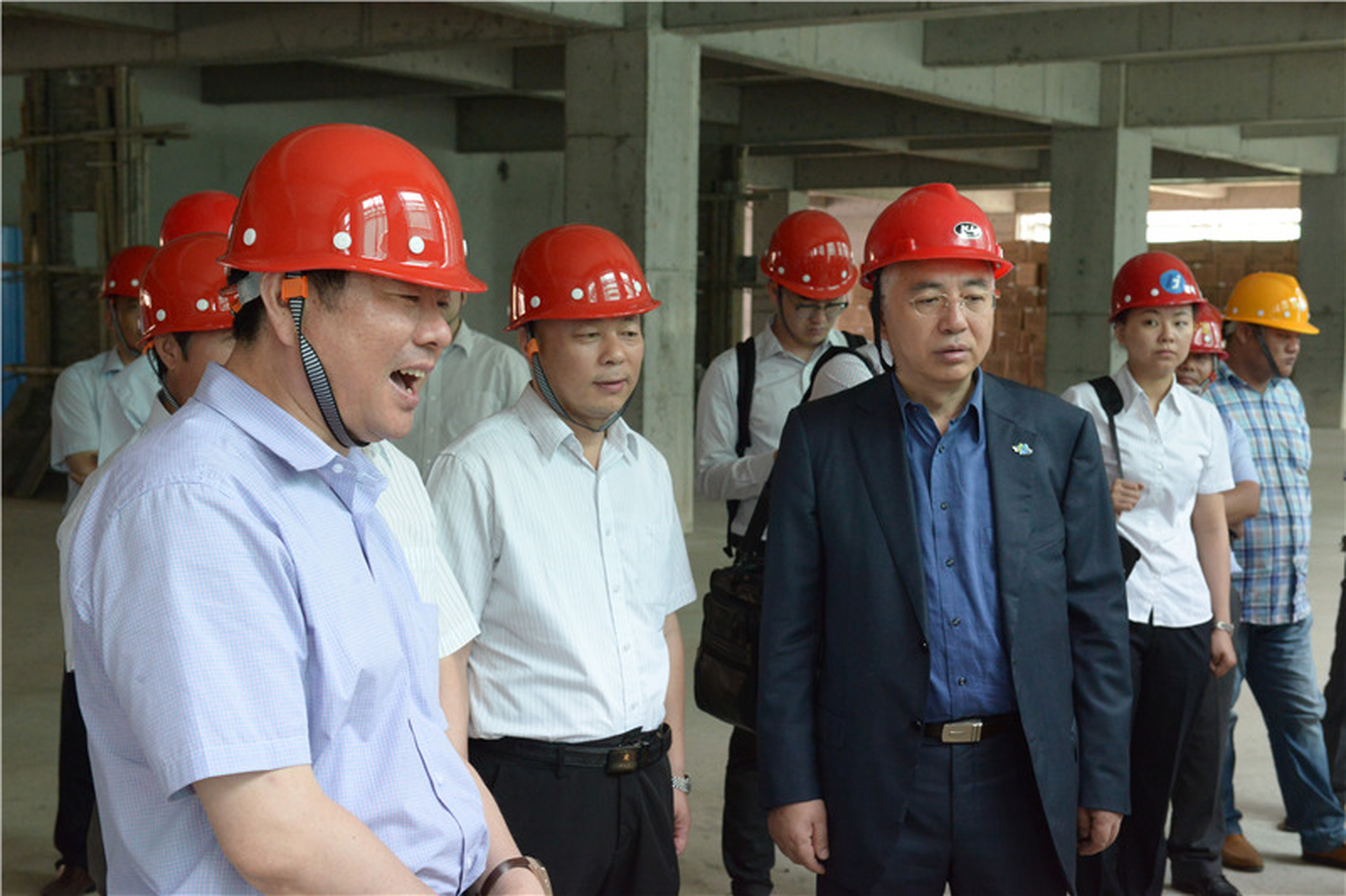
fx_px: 2093
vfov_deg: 24.2
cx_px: 673
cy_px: 448
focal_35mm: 56
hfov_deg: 35.6
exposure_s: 1/160
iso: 4000
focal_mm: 56
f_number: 10
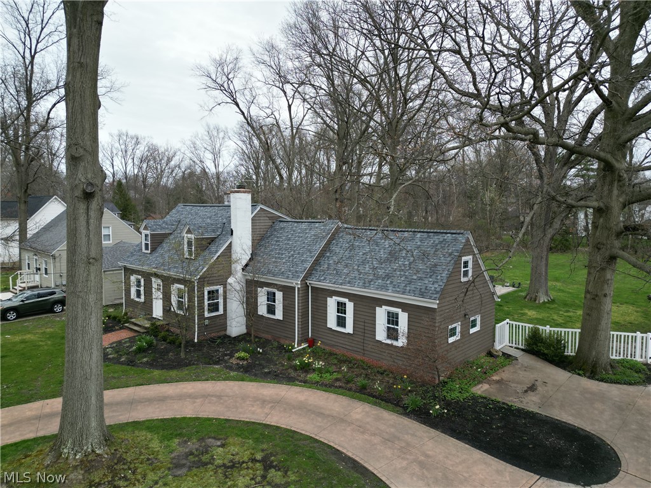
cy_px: 244
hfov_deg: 71.6
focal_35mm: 24
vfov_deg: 56.8
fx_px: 451
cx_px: 326
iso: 200
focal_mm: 6.72
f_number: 1.7
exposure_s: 1/1600
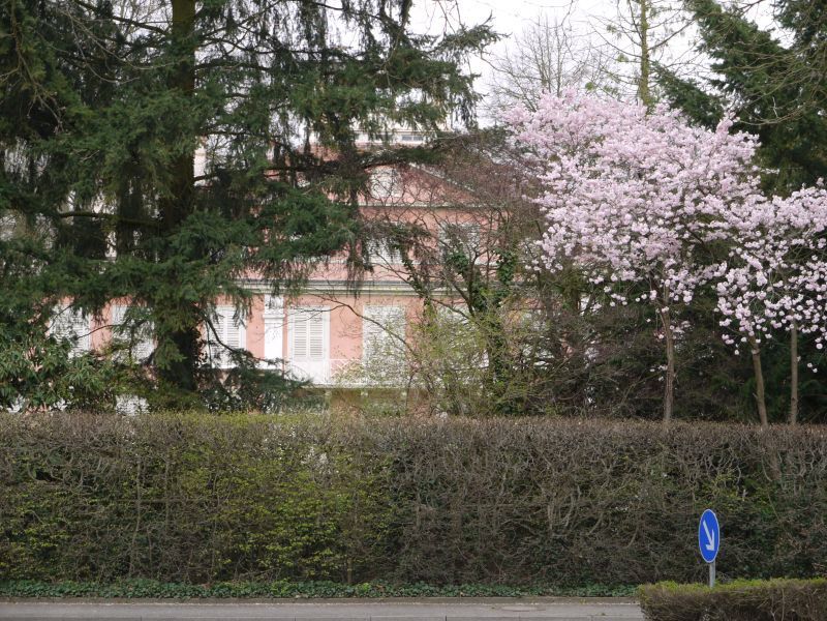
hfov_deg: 21.8
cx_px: 414
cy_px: 310
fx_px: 2150
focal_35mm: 90
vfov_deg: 16.4
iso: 100
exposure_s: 1/160
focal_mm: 45
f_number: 5.6
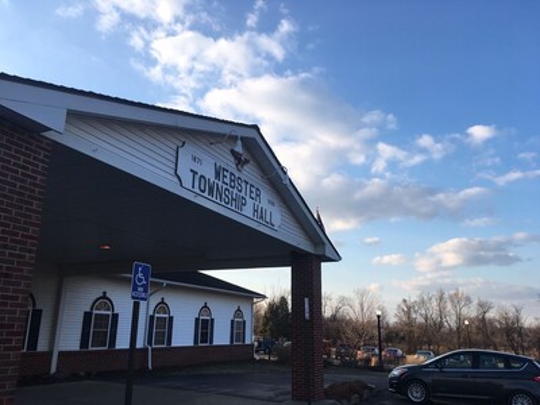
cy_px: 202
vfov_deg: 48.2
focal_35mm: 29
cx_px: 270
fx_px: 452
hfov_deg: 61.7
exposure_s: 1/705
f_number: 2.2
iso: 25
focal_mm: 4.15
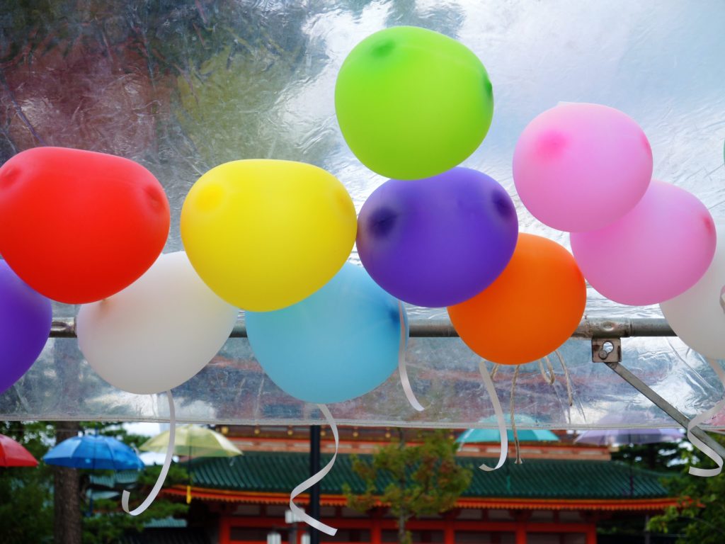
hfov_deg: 18.7
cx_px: 362
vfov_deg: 14.1
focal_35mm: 105
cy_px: 272
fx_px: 2199
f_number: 3.5
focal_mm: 22.1
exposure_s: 1/60
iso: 100
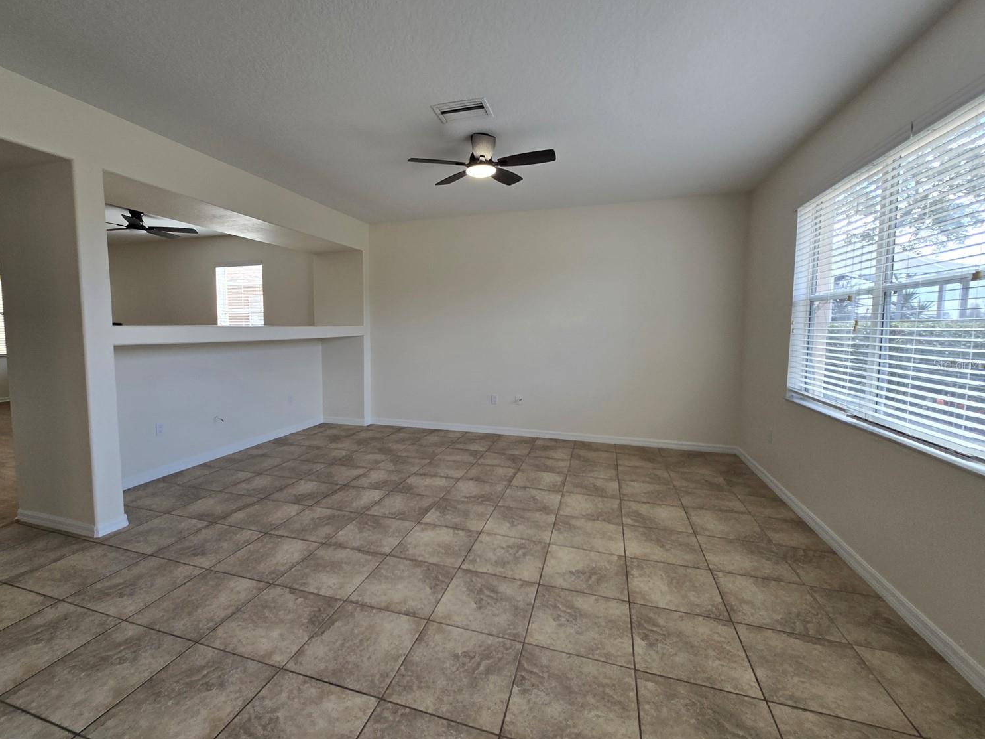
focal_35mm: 14
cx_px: 465
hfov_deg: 102.0
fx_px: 398
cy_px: 364
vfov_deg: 85.7
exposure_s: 1/157
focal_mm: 2.2
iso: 50
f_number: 2.2
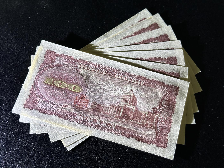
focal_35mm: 48
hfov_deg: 39.7
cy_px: 84
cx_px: 112
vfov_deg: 30.3
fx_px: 311
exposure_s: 1/66
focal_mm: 6.86
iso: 80
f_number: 1.78
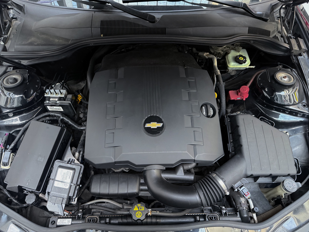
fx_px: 223
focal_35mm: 25
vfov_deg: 54.9
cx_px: 151
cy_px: 113
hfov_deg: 69.4
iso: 800
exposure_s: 1/51
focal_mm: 6.76
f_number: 1.78
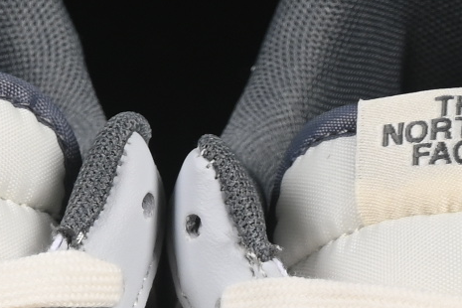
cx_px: 161
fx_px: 5762
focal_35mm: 449
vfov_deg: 3.0
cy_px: 802
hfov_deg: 4.6
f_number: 8
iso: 160
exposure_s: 1/80
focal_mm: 50
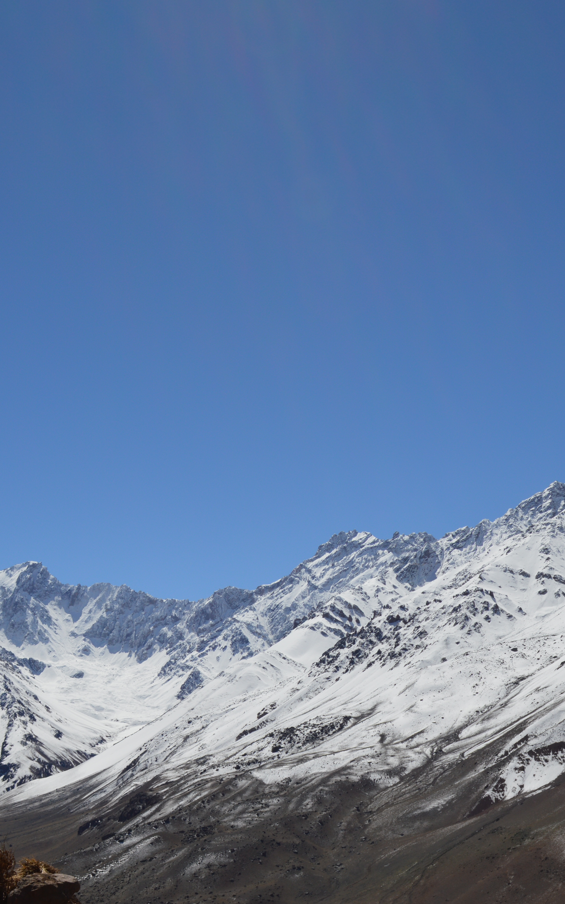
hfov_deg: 23.0
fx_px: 1380
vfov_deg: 36.3
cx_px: 391
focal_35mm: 56
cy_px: 450
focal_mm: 24
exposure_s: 1/400
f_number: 10
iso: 100
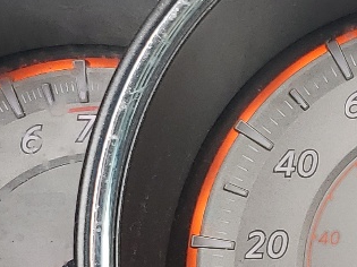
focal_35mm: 132
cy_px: 197
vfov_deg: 11.2
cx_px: 430
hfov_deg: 14.5
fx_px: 1361
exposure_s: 1/154
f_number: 1.5
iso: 50
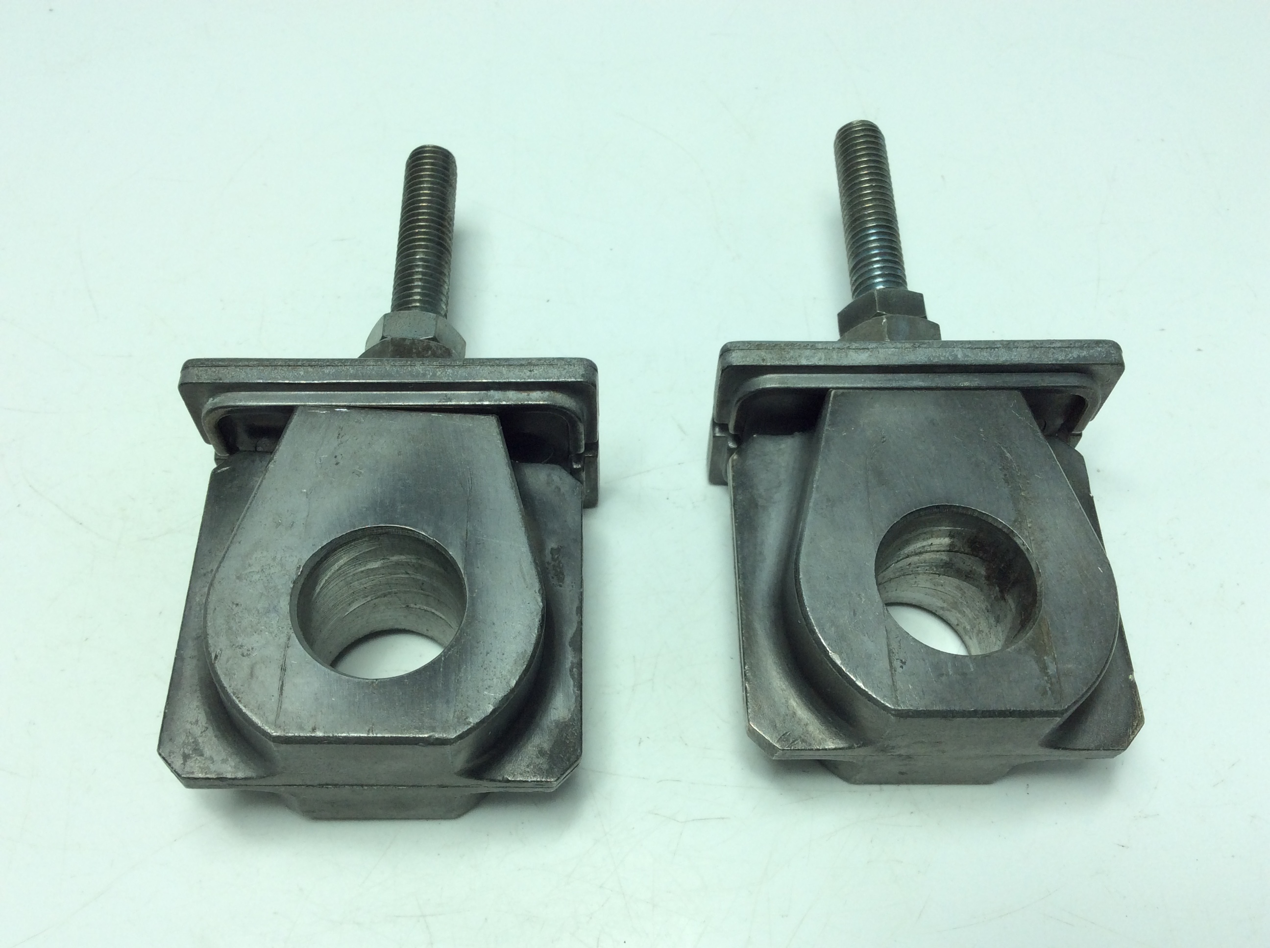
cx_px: 635
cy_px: 474
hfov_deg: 56.9
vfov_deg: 44.1
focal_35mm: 32
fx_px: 1172
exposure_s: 1/457
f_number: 2.4
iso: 32
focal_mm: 3.3
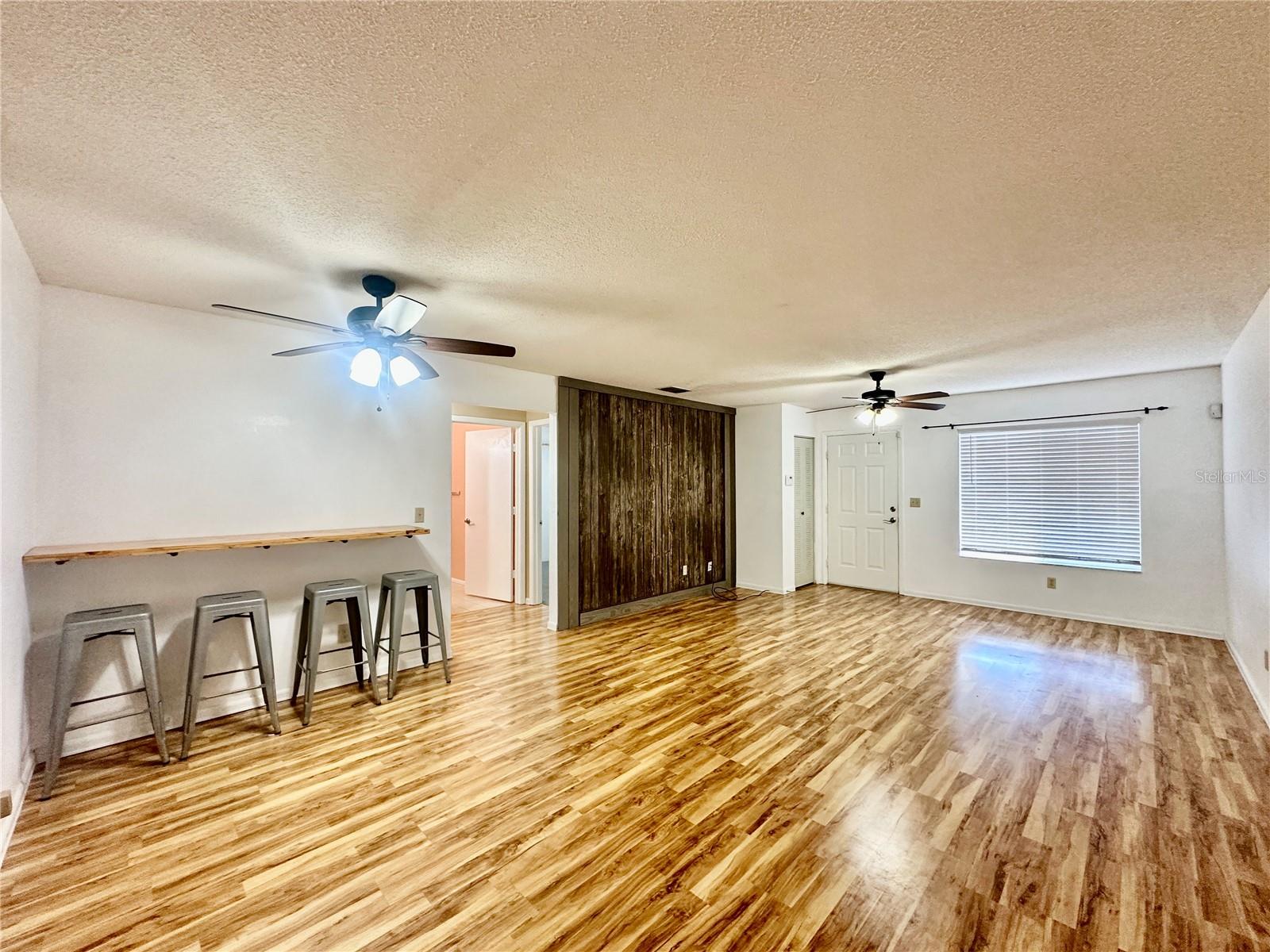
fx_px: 514
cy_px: 476
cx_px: 635
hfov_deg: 102.1
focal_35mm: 14
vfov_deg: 85.7
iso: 320
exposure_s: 1/120
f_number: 2.2
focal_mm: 2.22
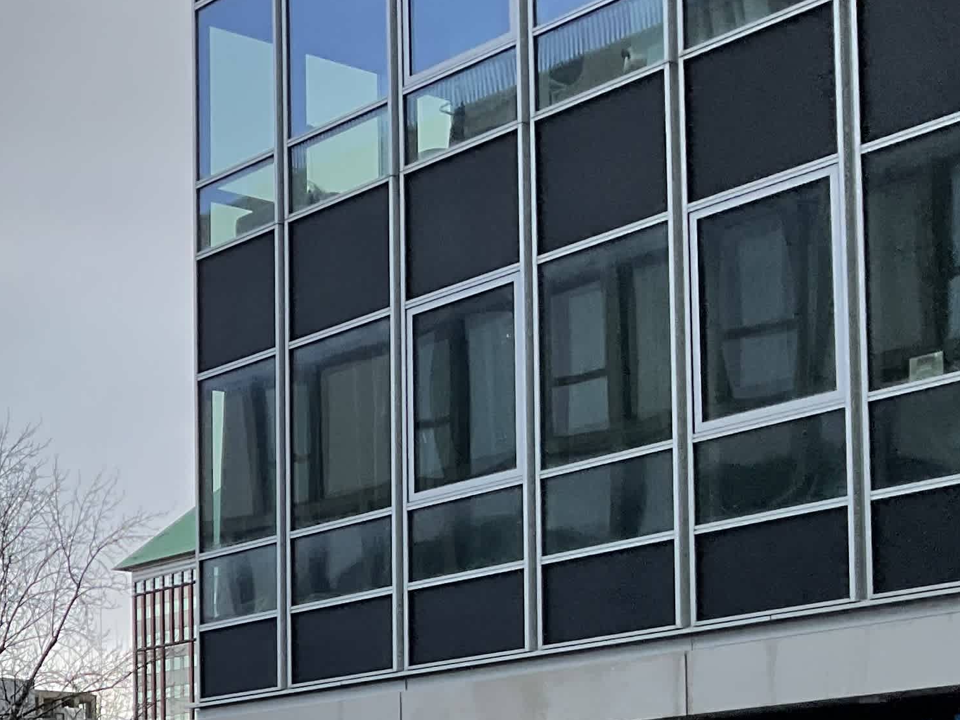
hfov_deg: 22.9
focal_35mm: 79
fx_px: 2191
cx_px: -168
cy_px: 874
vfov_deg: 17.7
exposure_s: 1/280
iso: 16
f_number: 1.8
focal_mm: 3
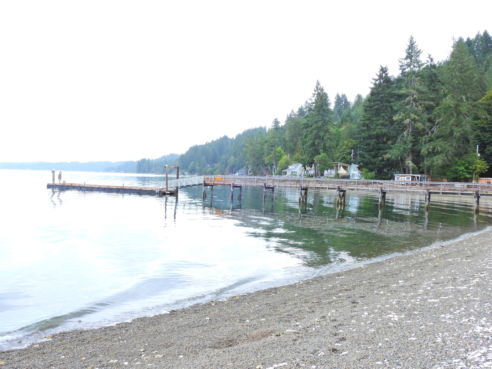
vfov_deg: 40.7
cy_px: 184
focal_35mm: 35
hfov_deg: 52.6
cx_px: 246
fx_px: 497
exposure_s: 1/50
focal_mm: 6.2
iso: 100
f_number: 8
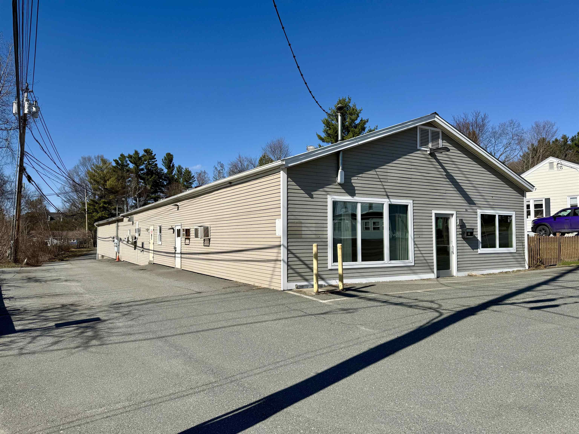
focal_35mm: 24
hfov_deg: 71.6
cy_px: 217
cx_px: 290
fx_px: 401
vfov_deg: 56.8
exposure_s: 1/6711
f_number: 1.78
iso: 80
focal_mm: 6.76
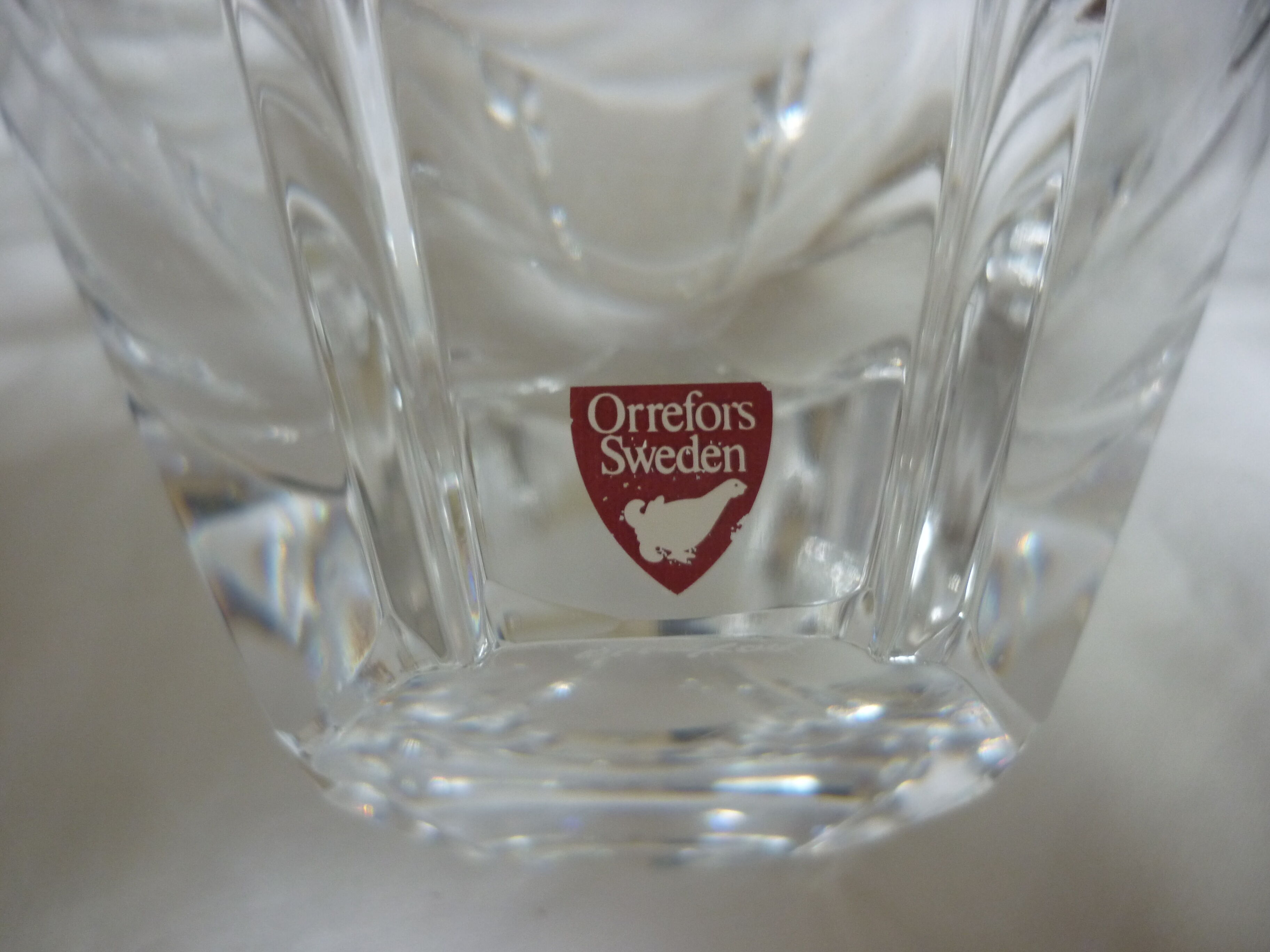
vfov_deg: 42.9
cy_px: 476
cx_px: 635
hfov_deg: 55.4
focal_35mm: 33
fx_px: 1211
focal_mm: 5.5
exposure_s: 1/30
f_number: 2.8
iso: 200
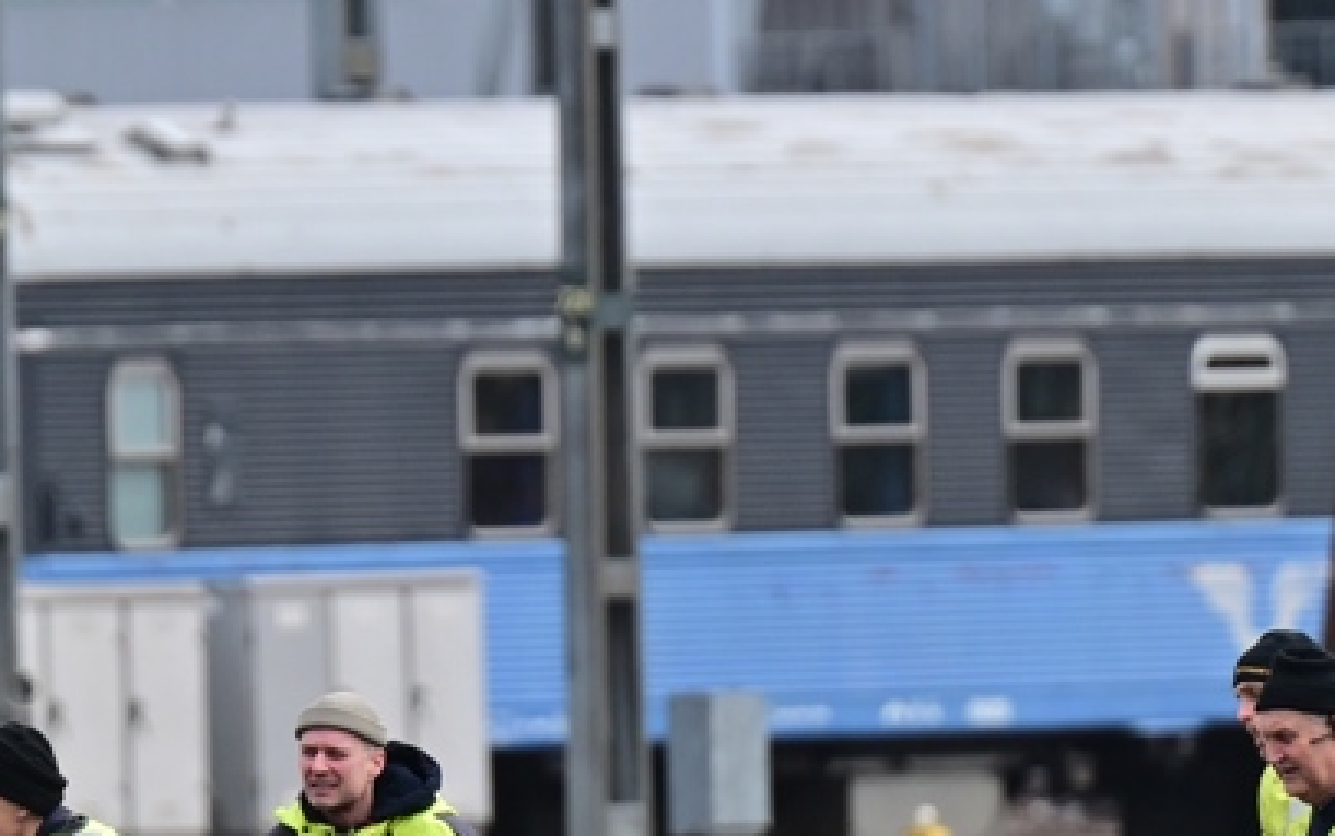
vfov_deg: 1.3
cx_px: 581
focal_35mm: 1021
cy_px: 310
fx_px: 37173
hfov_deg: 2.1
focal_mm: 200
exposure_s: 1/1000
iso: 320
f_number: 2.8
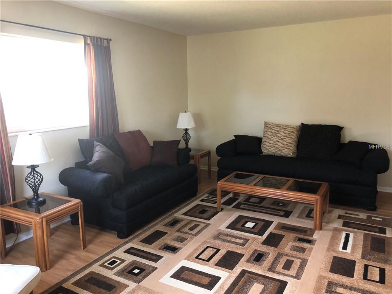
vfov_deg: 48.2
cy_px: 147
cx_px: 196
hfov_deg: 61.7
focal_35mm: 29
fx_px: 328
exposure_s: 1/15
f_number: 1.8
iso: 50
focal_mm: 3.99
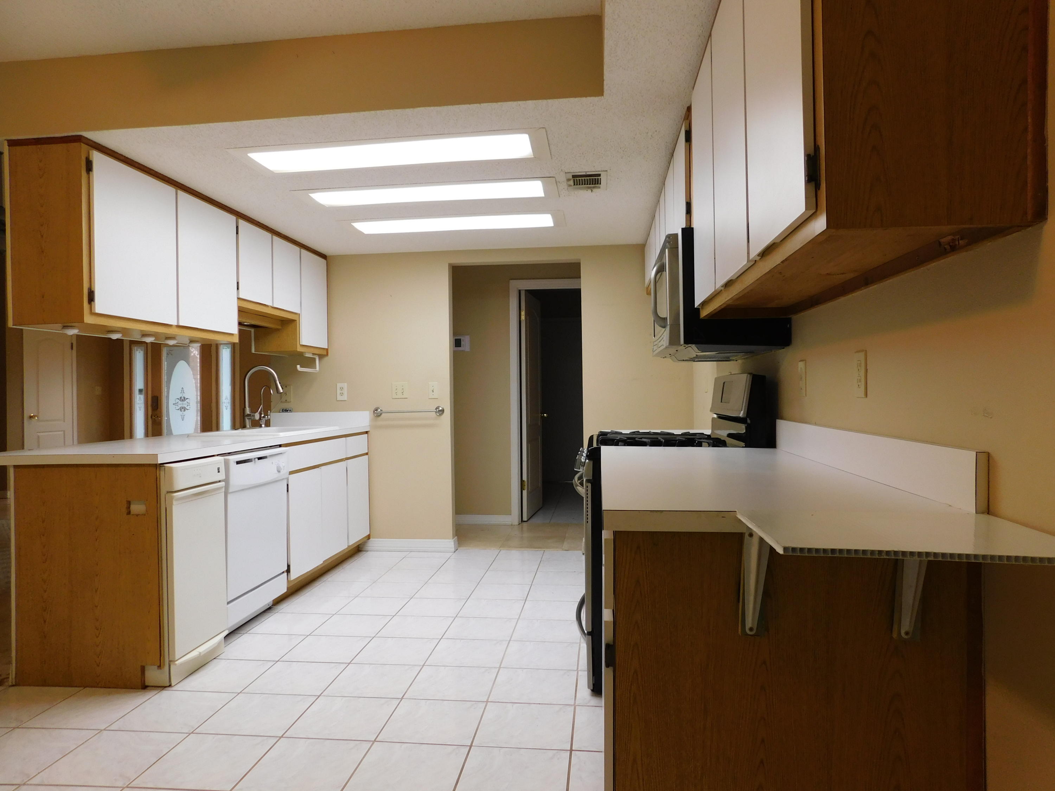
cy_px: 396
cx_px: 528
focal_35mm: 23
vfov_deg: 58.9
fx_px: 701
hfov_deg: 73.9
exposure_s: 1/50
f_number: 3
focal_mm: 4
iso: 125
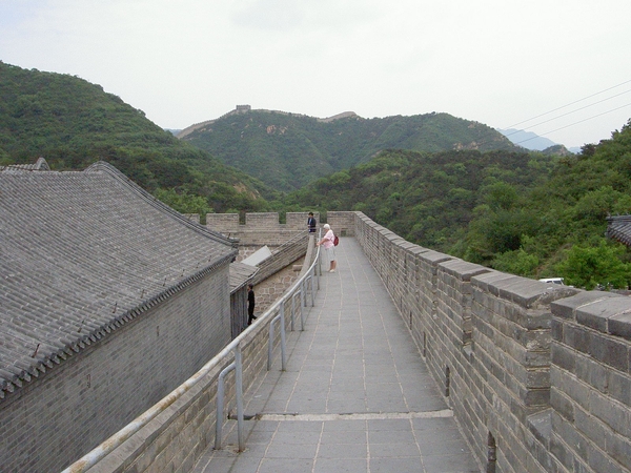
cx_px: 316
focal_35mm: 39
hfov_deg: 47.9
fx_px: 711
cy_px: 236
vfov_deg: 36.8
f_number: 4.7
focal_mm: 8
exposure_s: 1/2000
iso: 400
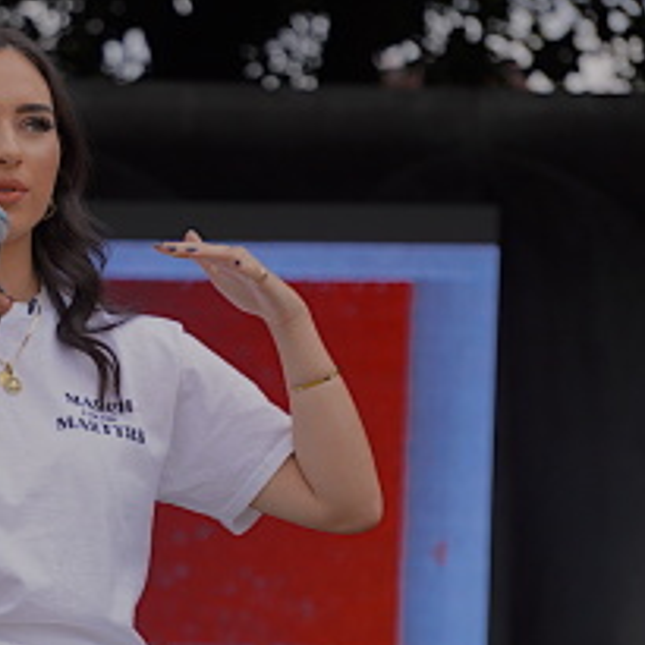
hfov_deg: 4.4
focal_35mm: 402
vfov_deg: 4.4
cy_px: 359
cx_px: 79
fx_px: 8474
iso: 125
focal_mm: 144
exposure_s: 1/250
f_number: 5.6
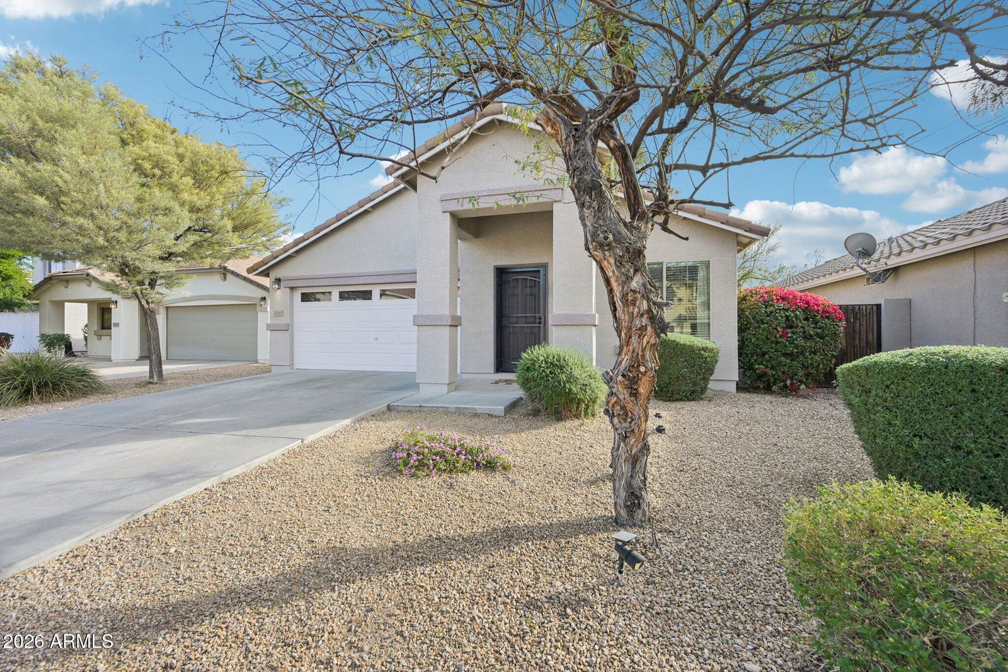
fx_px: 392
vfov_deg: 81.2
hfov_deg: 104.3
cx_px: 504
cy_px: 336
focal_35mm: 14
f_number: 8
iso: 500
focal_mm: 14
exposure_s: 1/500
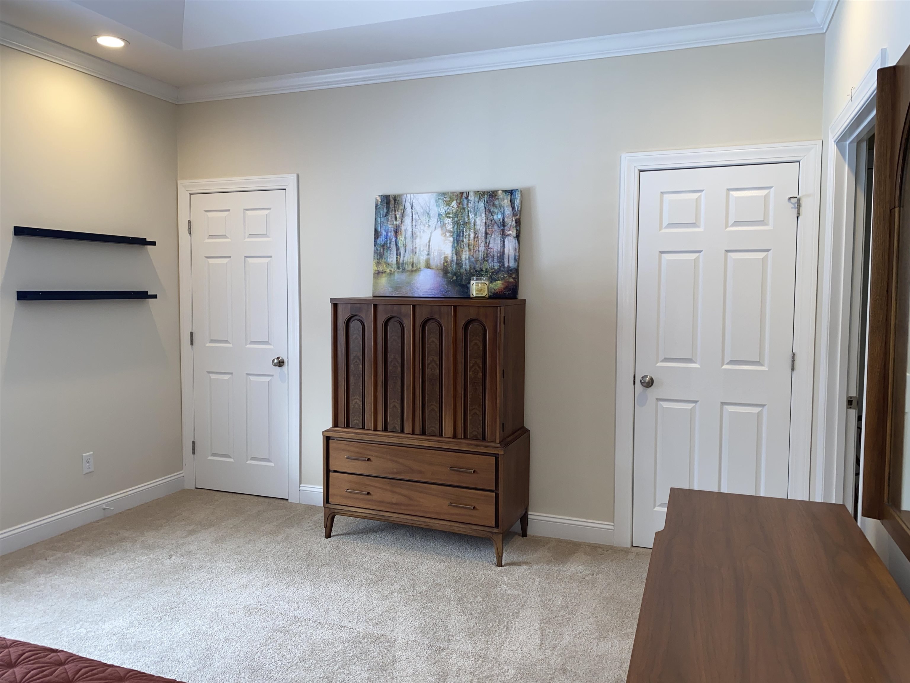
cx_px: 455
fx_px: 683
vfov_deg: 53.1
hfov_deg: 67.3
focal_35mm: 26
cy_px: 342
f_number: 1.8
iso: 32
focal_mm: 4.25
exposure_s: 1/28
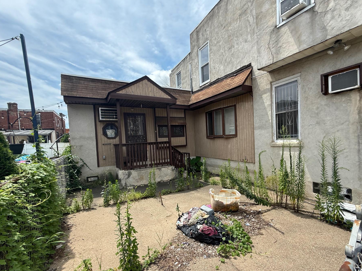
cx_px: 189
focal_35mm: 16
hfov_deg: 94.4
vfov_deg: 77.9
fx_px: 167
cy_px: 149
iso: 50
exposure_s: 1/1087
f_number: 2.2
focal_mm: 2.22
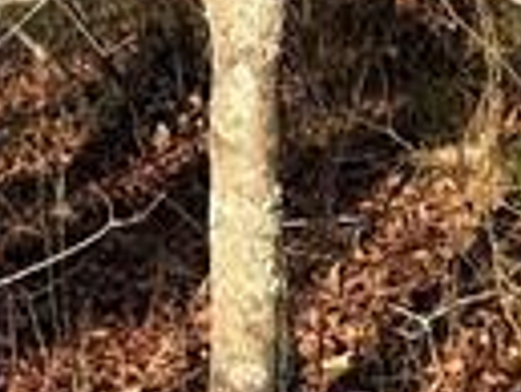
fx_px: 2877
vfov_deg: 6.5
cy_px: -1095
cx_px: 8
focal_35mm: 191
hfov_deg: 10.3
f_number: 1.78
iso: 80
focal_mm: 6.76
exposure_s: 1/1250
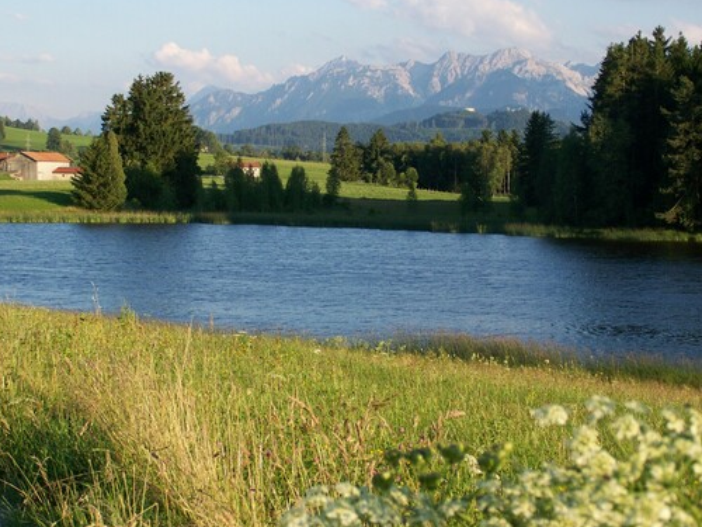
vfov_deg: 16.8
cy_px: 256
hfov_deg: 22.3
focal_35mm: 88
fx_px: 1785
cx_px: 356
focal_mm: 12.5
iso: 64
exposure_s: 1/320
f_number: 3.2
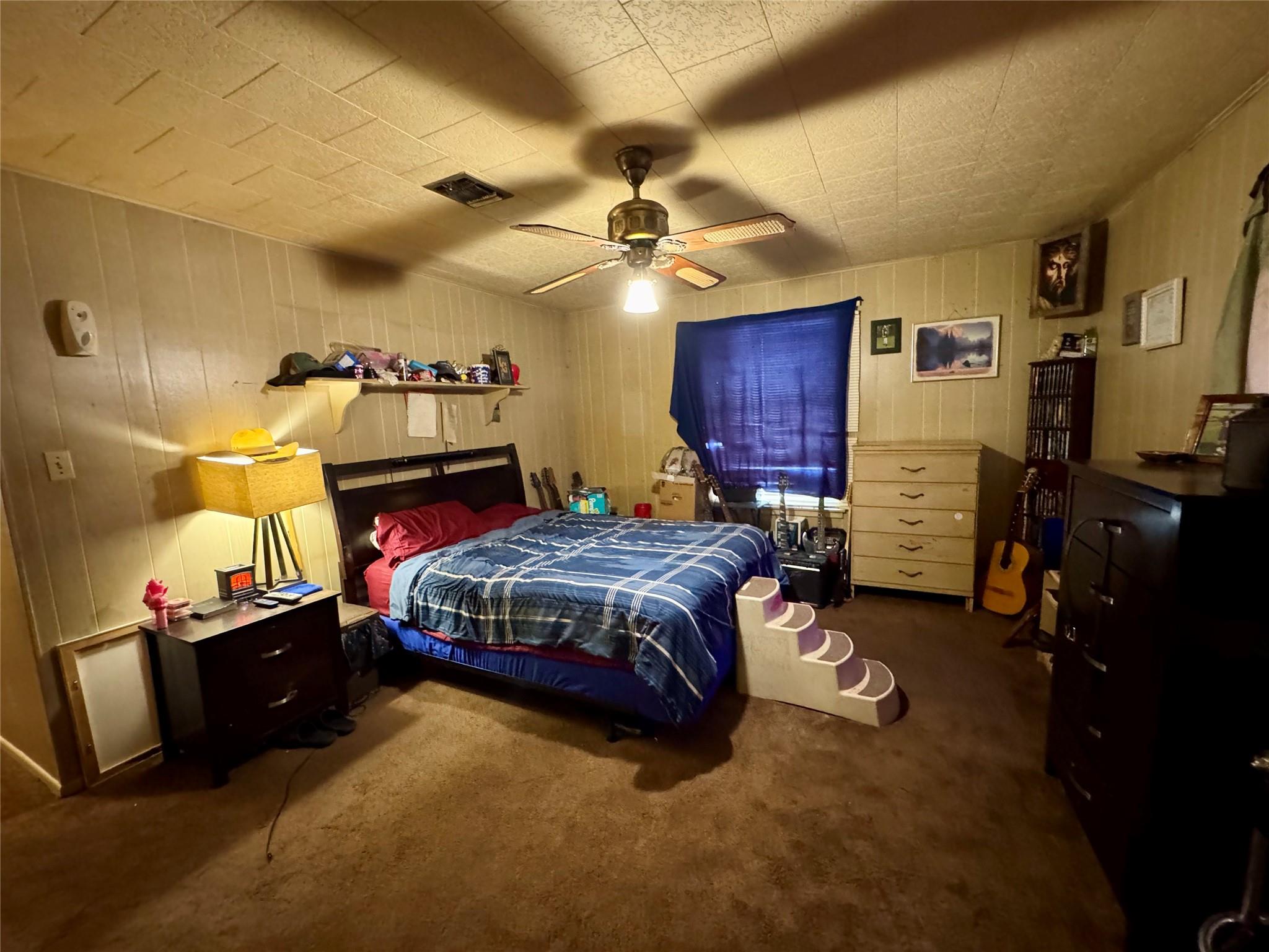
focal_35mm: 14
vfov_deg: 85.7
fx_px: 513
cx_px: 634
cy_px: 476
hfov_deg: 102.1
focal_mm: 2.22
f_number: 2.2
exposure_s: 1/30
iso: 1250
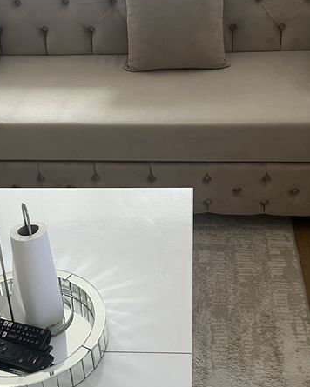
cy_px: 177
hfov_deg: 26.7
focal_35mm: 57
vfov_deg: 33.0
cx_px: 144
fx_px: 654
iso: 250
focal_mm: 5.7
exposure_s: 1/60
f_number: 1.5
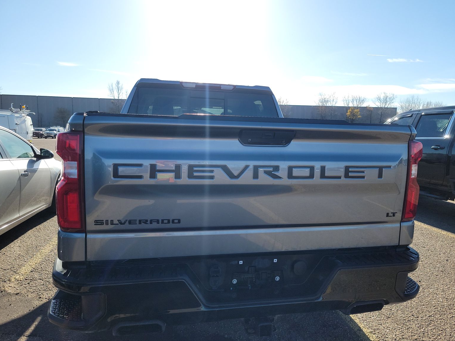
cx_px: 229
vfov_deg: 54.9
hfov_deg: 69.4
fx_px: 329
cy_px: 167
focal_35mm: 25
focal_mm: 6.7
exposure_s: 1/641
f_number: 1.8
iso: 50
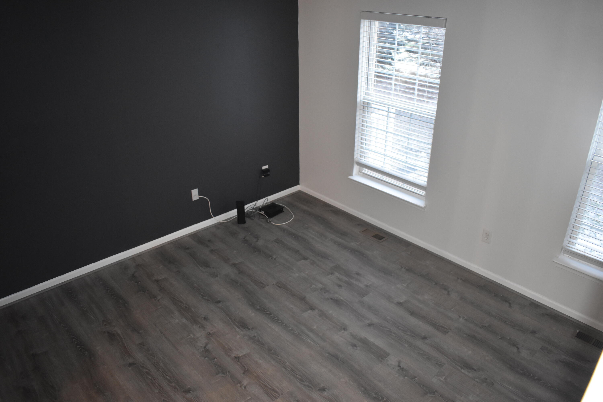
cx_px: 302
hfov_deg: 67.4
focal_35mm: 27
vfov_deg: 47.9
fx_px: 452
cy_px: 201
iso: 2200
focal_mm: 18
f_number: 3.5
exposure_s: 1/60
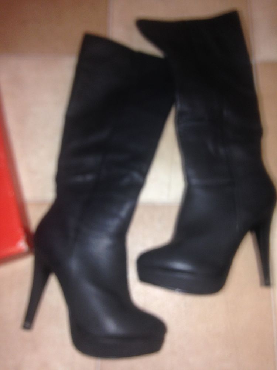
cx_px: 138
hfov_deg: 42.9
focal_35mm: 33
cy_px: 185
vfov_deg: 55.4
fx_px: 352
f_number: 2.4
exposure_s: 1/16
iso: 80
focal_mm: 4.12
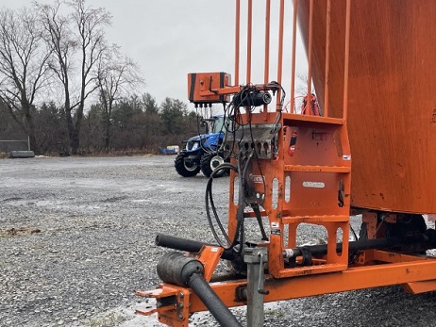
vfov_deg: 32.2
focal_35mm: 45
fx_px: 567
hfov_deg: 39.9
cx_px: 365
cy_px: 174
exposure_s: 1/458
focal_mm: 4.2
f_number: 1.6
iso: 32
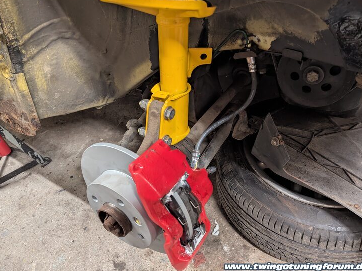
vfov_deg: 54.9
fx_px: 261
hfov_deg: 69.4
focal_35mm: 25
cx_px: 185
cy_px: 134
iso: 547
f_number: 1.85
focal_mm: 6.81
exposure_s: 1/22.8
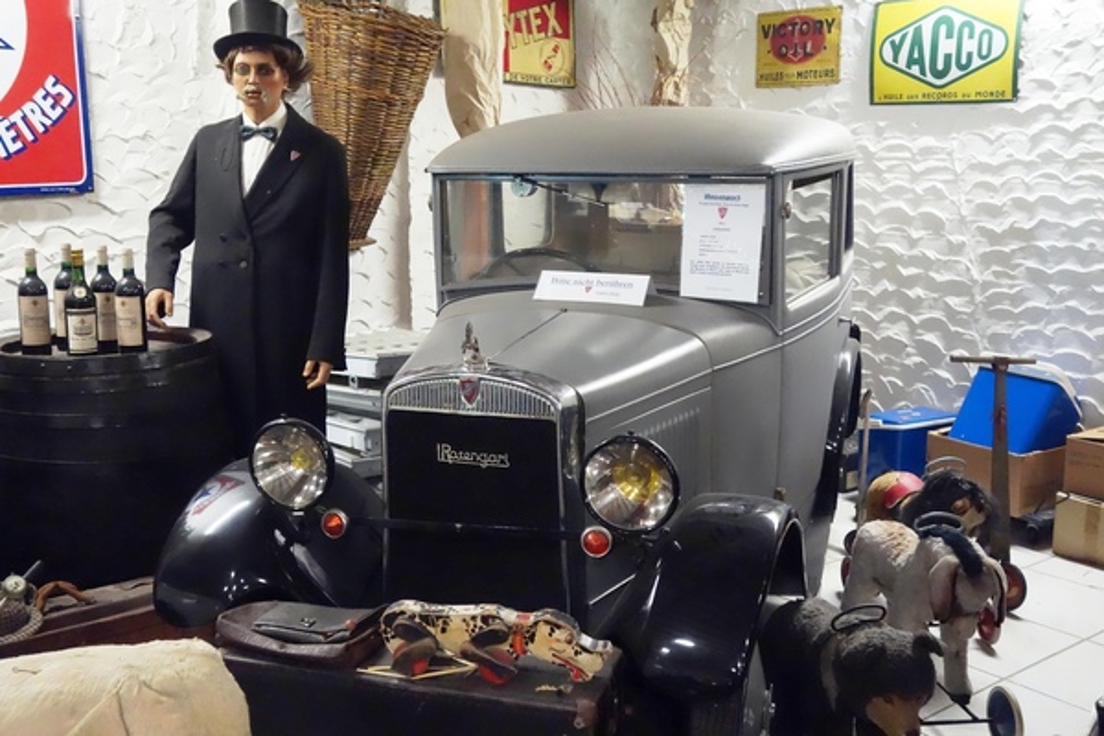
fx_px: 1196
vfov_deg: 34.2
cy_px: 368
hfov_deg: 49.6
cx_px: 552
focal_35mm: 39
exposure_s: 1/30
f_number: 2.8
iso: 3200
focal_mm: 14.57
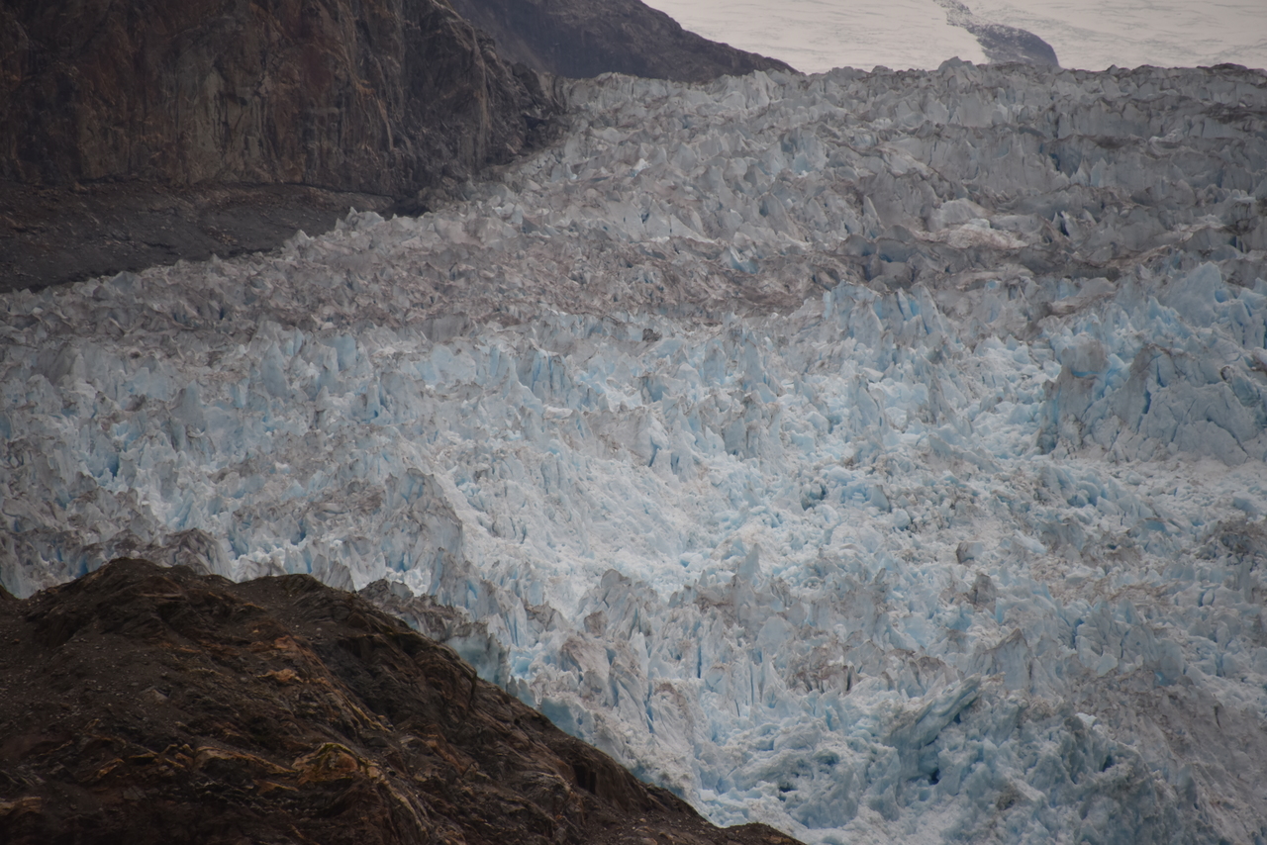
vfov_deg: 4.6
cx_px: 634
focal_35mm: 300
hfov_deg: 6.9
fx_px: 10560
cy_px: 422
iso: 720
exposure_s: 1/640
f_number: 5.6
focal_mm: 300
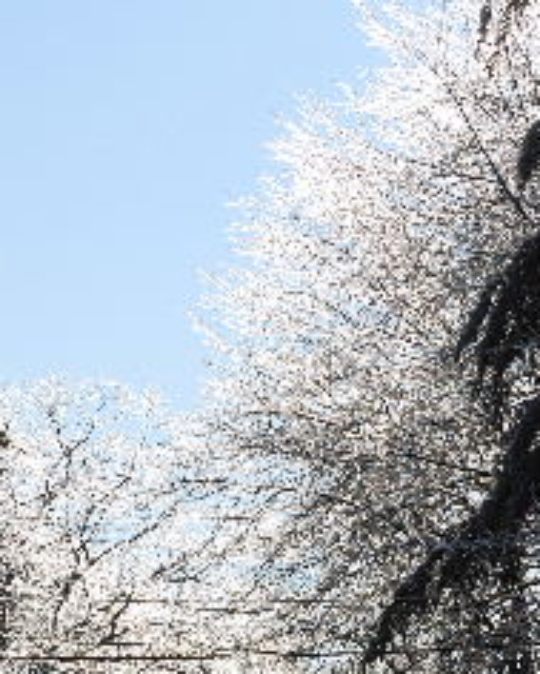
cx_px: 204
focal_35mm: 257
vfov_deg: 7.5
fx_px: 5131
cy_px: 597
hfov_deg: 6.0
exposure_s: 1/320
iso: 100
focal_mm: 86
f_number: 10
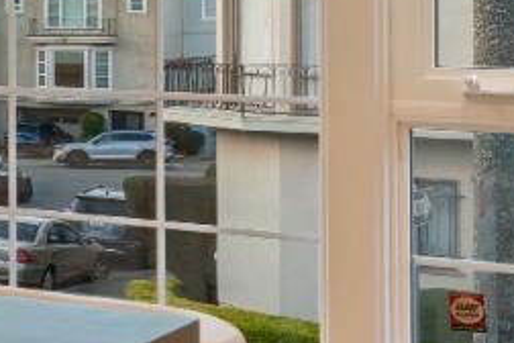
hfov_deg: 14.1
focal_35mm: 107
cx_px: -669
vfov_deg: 12.7
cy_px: 43
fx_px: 1528
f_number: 14
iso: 250
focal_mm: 18
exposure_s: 1/4
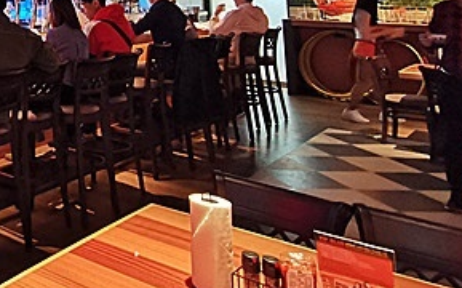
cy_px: -83
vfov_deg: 24.1
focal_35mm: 47
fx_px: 591
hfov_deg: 34.8
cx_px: -80
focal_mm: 2.35
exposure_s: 1/40
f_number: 2.2
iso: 640
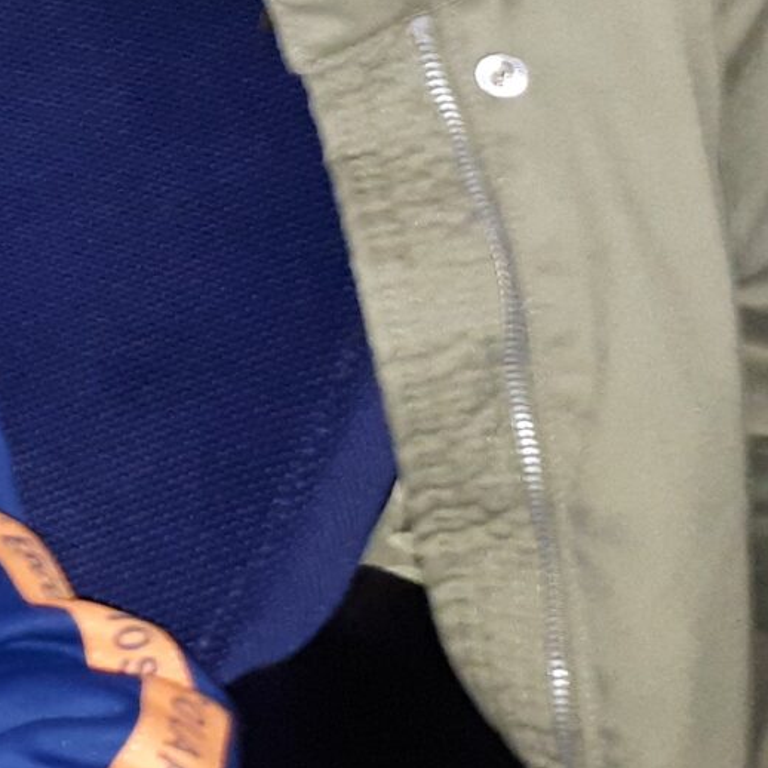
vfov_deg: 14.5
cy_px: -56
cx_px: -939
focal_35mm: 118
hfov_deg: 12.4
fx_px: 2962
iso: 250
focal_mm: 3.6
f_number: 1.9
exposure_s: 1/17
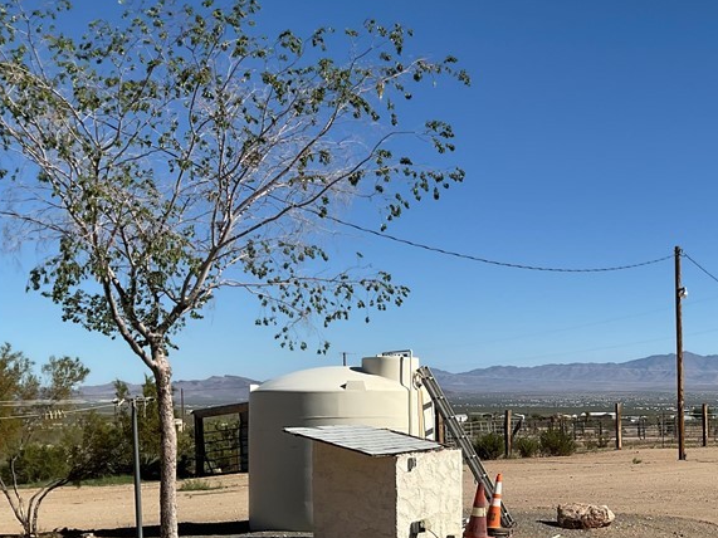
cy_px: 391
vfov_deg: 27.7
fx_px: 1078
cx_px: 626
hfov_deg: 35.0
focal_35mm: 52
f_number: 1.8
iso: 16
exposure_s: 1/2959
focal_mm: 3
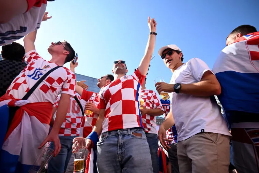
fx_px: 115
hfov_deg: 96.7
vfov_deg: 73.8
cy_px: 86
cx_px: 130
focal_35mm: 16
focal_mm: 16
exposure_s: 1/2500
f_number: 4.5
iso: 500
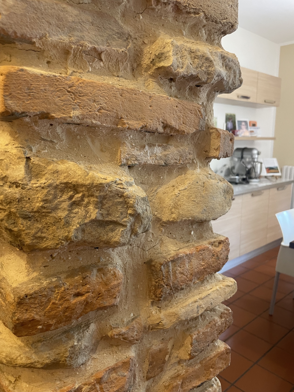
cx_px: 147
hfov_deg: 53.1
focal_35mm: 26
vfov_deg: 67.3
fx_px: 294
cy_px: 196
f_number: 1.6
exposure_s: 1/50
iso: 250
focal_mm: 4.2
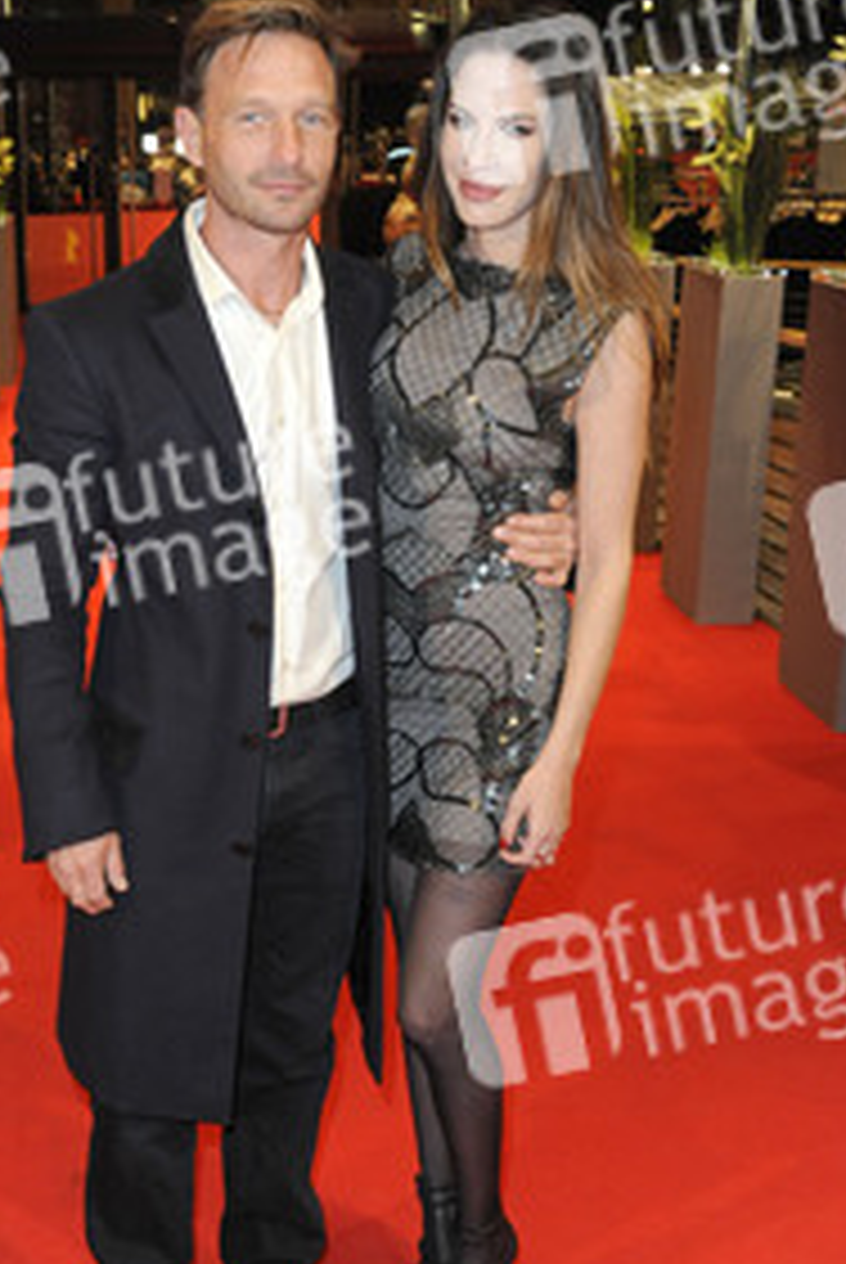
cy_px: 756
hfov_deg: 25.0
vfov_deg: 36.7
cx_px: 270
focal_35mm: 54
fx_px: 1899
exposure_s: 1/200
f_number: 5.6
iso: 3200
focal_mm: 38
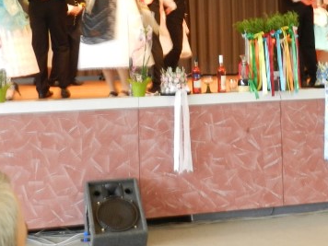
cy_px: -8
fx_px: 682
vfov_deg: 19.7
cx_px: 183
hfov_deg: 27.0
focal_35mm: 72
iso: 360
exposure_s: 1/25
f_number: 3.7
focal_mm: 5.6
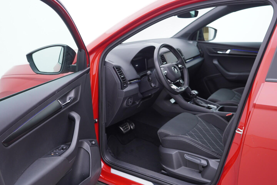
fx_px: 277
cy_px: 92
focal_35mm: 36
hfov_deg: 53.1
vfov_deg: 36.9
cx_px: 138
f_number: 2.8
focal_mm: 24
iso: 160
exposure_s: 1/40
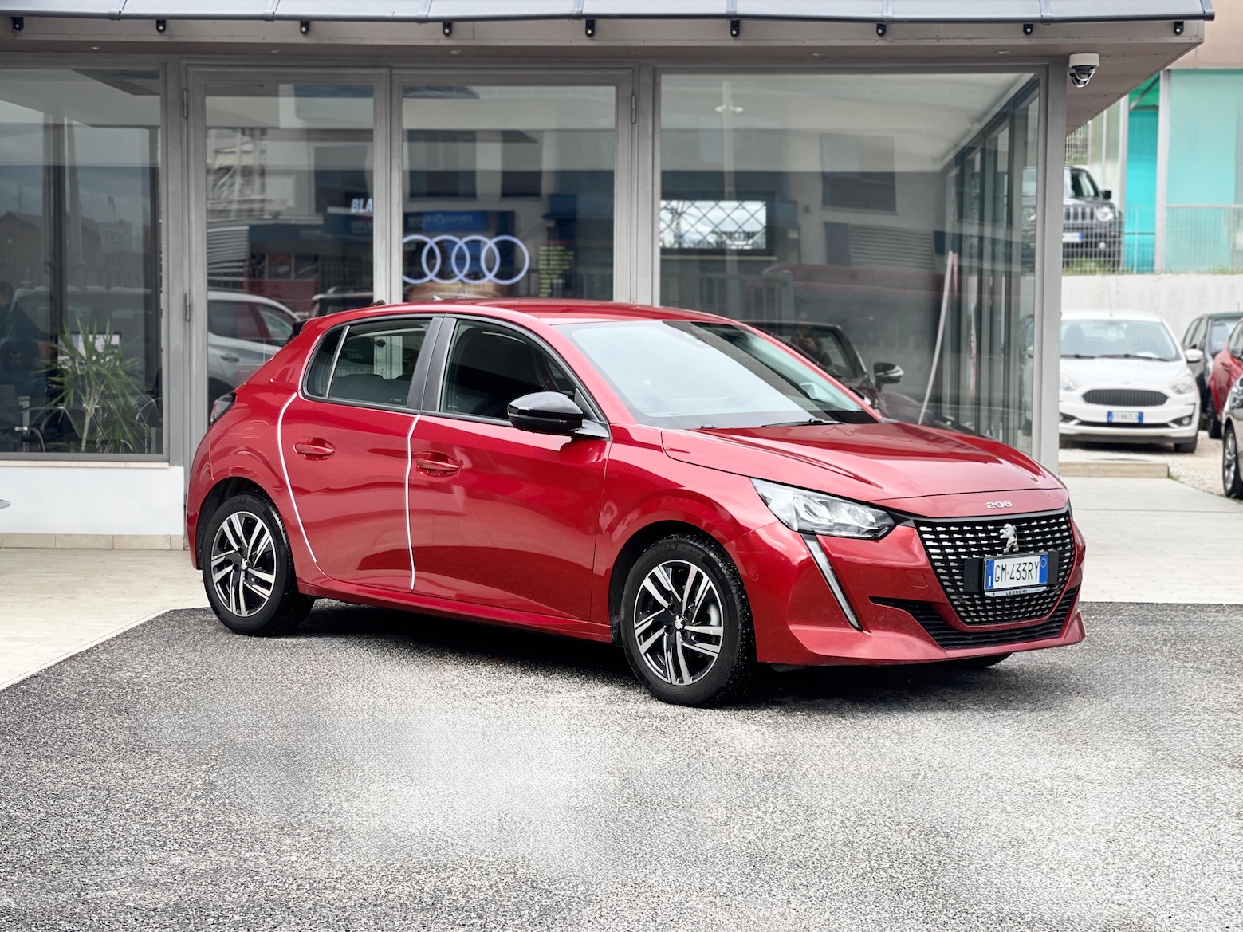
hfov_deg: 30.3
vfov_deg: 22.9
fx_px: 2298
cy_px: 466
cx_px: 622
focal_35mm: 64
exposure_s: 1/121
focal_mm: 7.5
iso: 25
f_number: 2.2
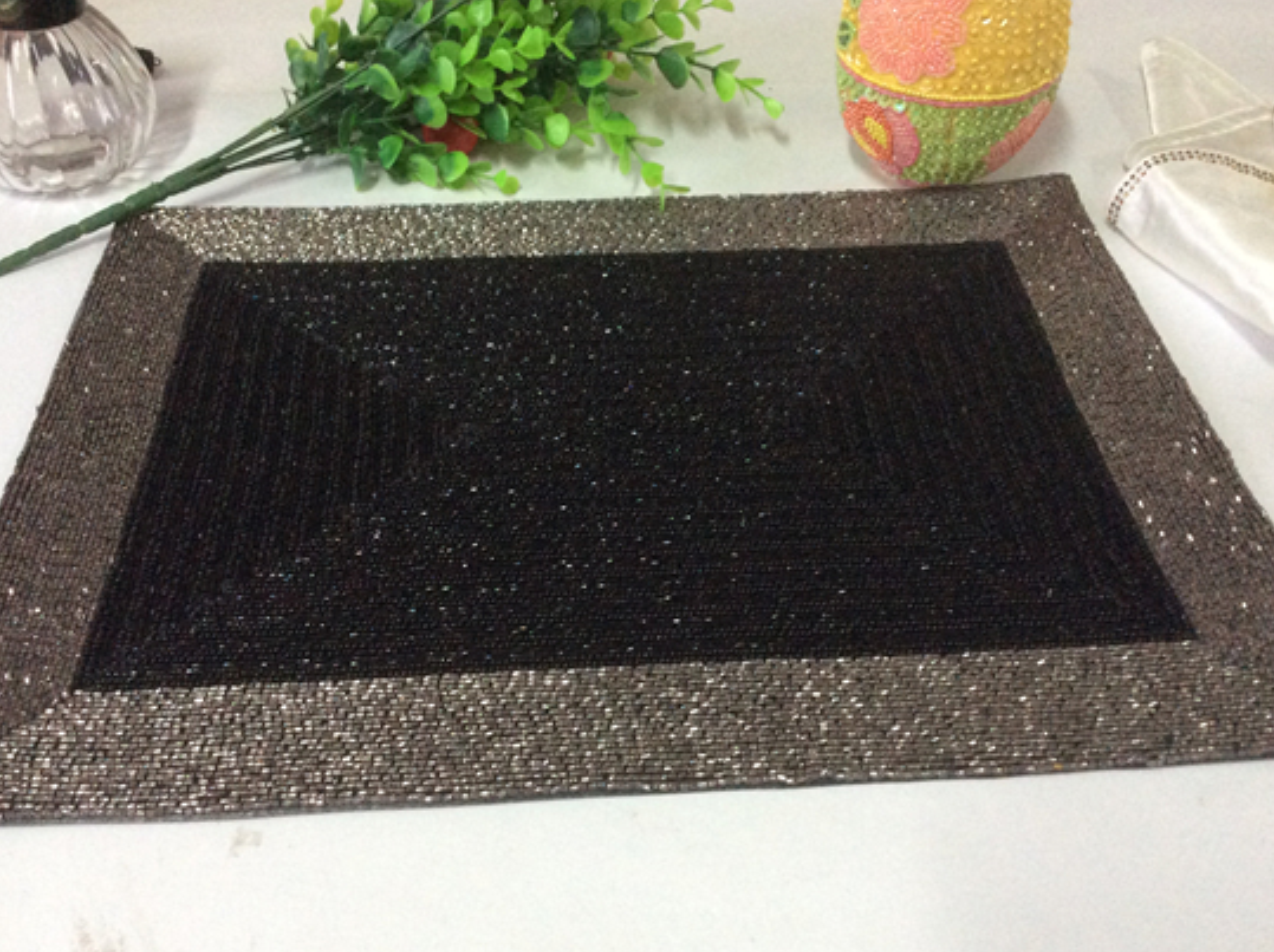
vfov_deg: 37.6
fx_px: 1397
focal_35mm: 38
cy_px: 439
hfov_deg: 49.0
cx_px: 605
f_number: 2.4
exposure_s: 1/25
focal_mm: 3.3
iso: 250
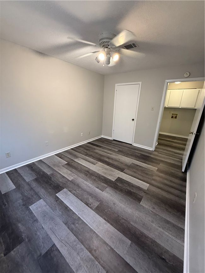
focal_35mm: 14
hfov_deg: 85.7
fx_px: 111
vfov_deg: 102.1
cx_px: 102
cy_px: 136
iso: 250
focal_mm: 2.22
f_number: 2.2
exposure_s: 1/60
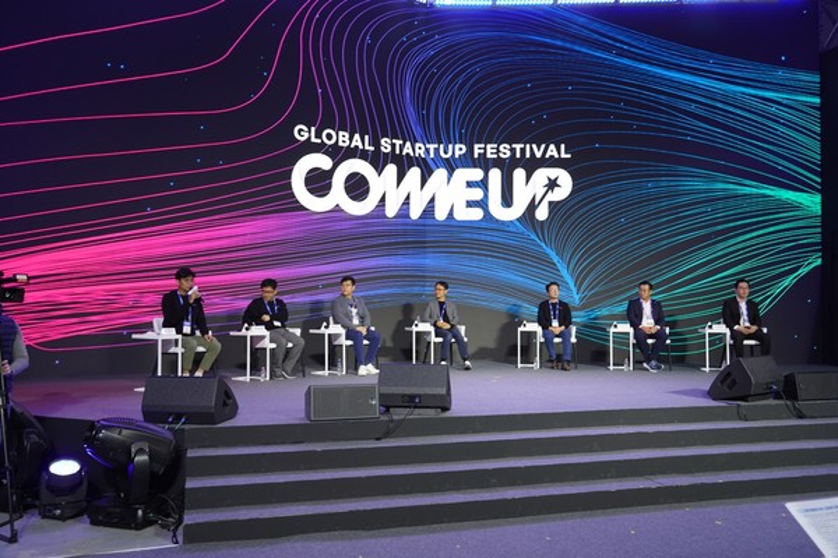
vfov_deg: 42.3
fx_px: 722
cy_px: 279
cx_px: 419
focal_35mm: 31
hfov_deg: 60.3
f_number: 4
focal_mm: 31
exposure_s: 1/40
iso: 200
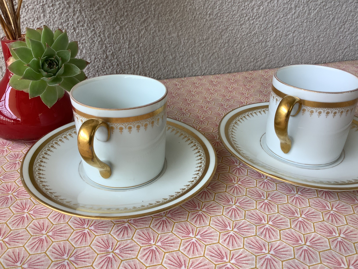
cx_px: 179
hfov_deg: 58.4
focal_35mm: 31
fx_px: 321
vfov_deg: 45.4
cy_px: 134
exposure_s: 1/122
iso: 25
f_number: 2.4
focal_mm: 3.3
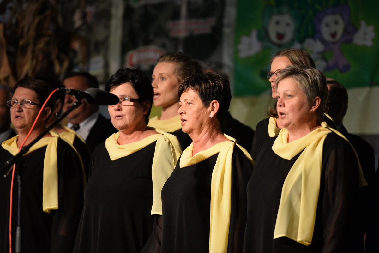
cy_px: 126
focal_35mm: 200
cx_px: 190
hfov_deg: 10.3
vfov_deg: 6.9
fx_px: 2106
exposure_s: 1/500
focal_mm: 200
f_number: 2.8
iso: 2000
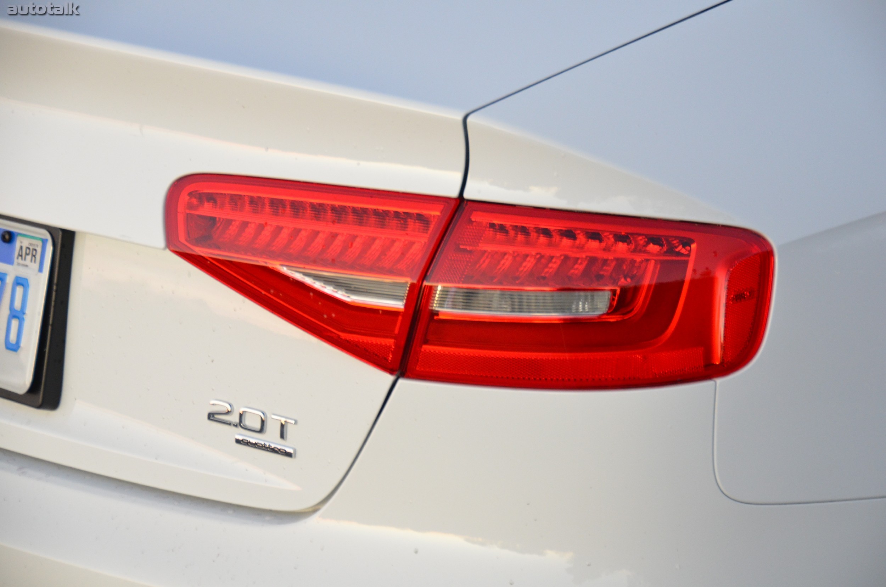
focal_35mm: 120
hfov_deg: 17.1
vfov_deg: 11.4
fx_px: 2947
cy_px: 294
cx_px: 443
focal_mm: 80
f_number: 5
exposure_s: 1/25
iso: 1600
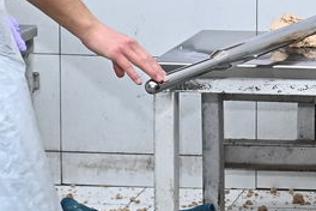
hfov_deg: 12.1
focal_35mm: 154
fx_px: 1352
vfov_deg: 8.8
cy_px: -70
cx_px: 601
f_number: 6.3
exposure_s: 1/200
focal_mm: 29
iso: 1000
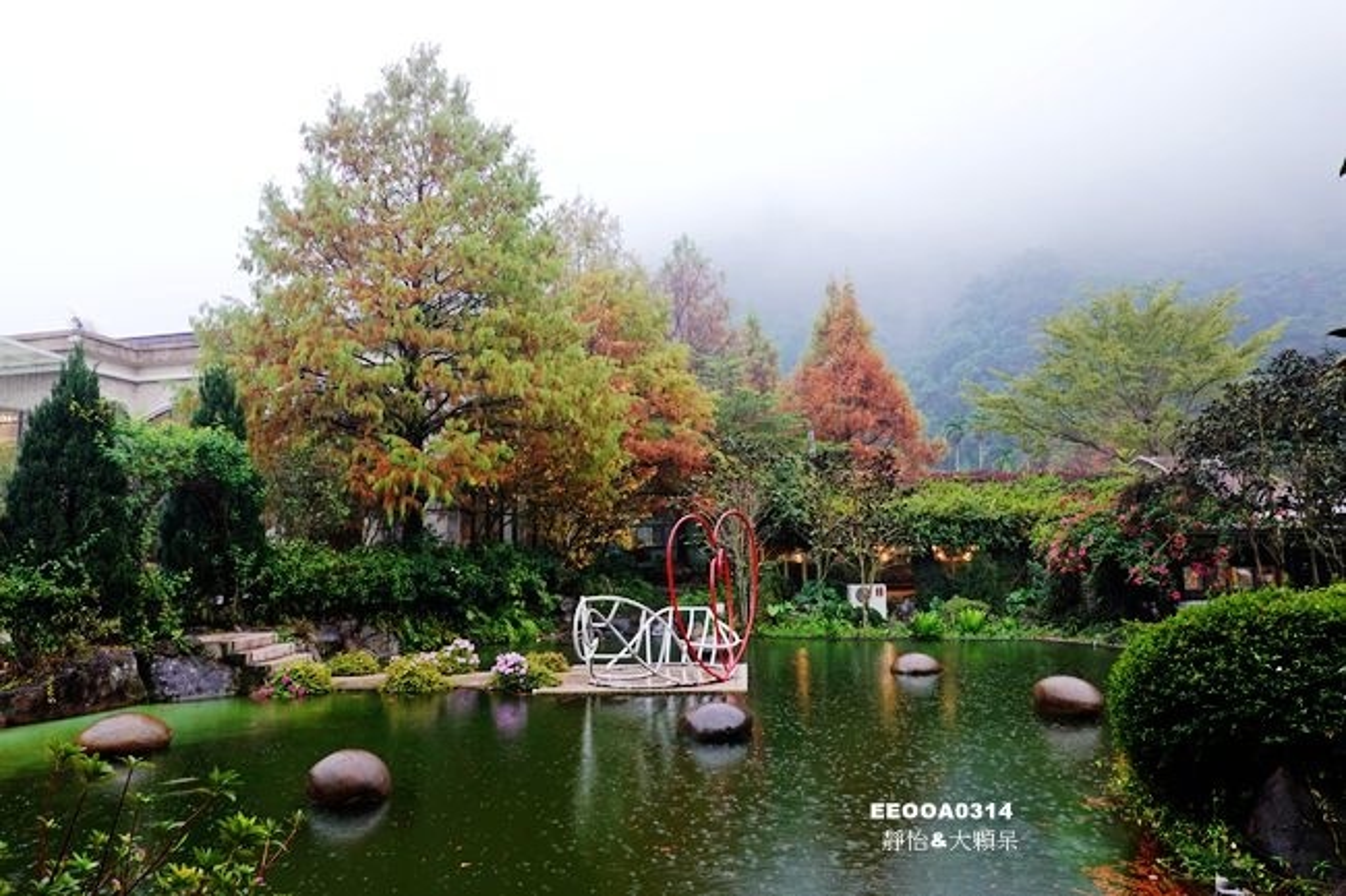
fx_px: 897
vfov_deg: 53.1
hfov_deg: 73.8
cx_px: 673
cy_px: 448
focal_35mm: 24
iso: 200
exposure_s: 1/30
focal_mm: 9
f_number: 2.8
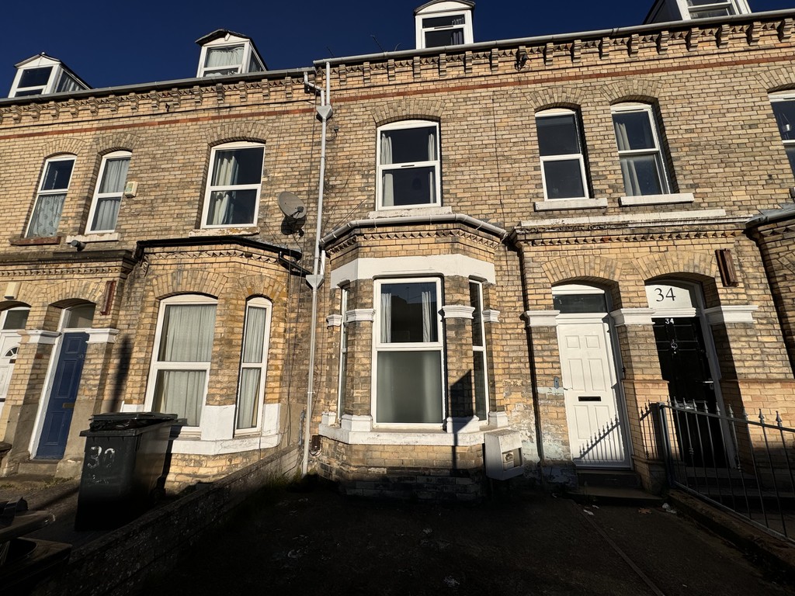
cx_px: 398
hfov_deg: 102.1
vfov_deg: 85.7
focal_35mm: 14
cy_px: 298
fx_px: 322
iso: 40
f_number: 2.2
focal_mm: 2.22
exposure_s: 1/4630
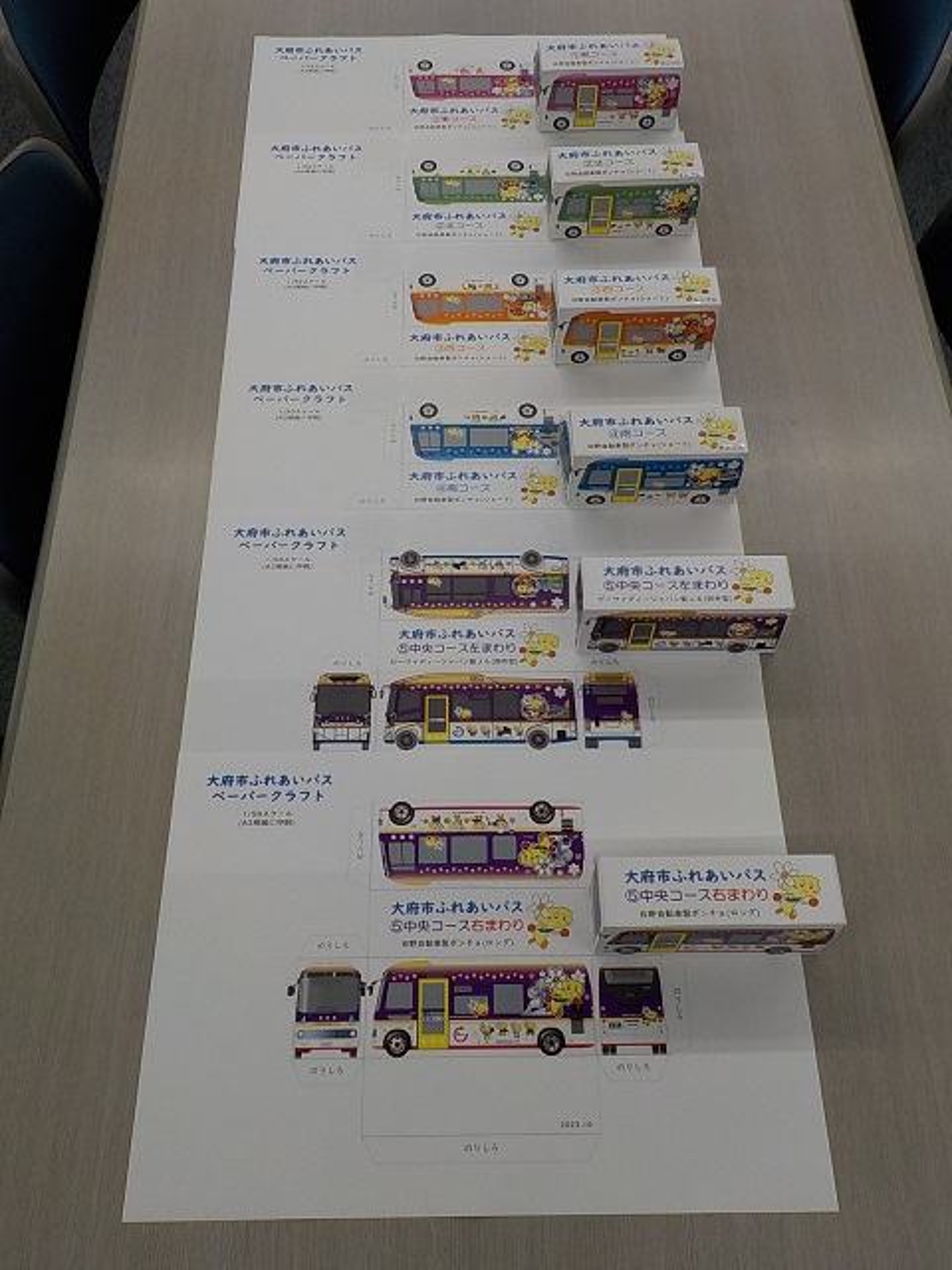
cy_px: 635
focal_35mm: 30
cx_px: 476
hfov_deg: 46.8
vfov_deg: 60.0
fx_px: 1100
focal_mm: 4.1
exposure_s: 1/100
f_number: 3.3
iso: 125
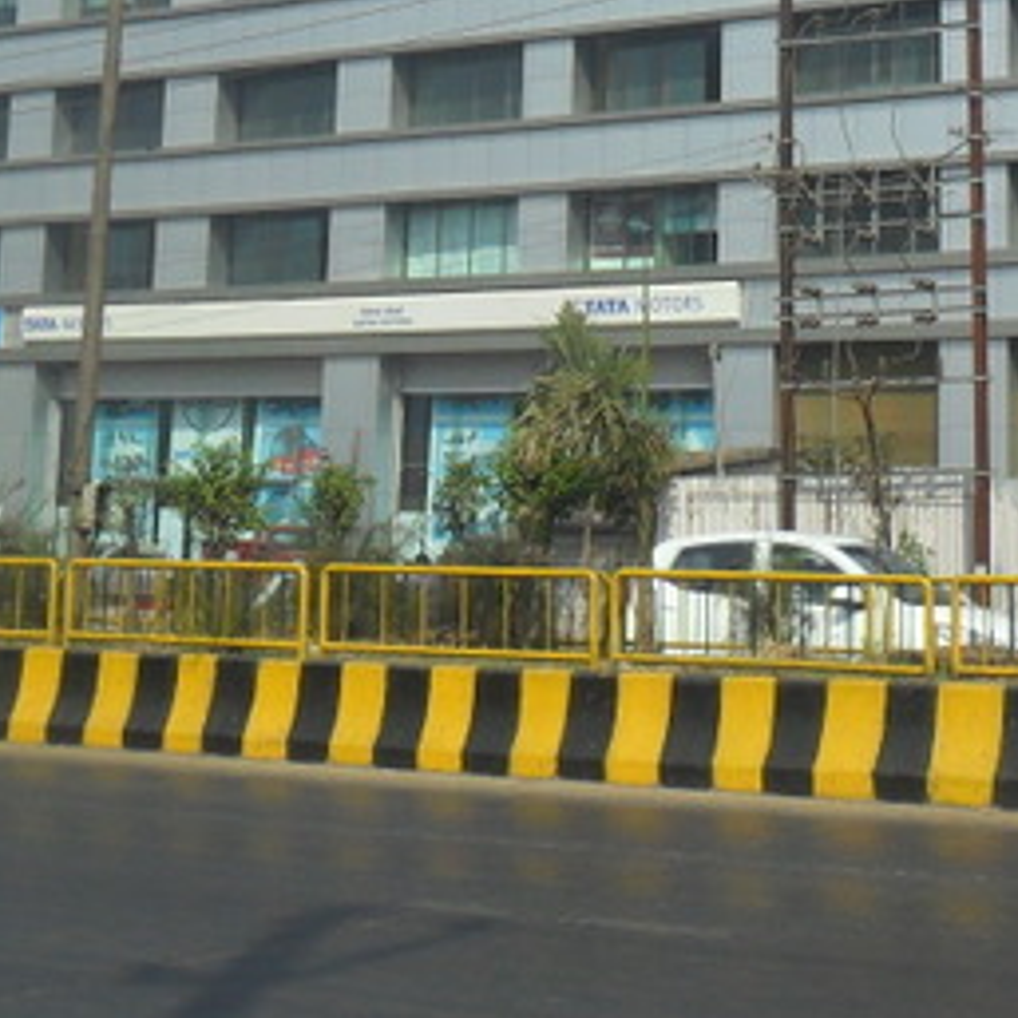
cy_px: 6
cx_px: 709
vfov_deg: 19.6
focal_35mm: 86
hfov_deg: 20.1
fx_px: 2861
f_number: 9.4
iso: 100
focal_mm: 5.7
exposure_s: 1/180
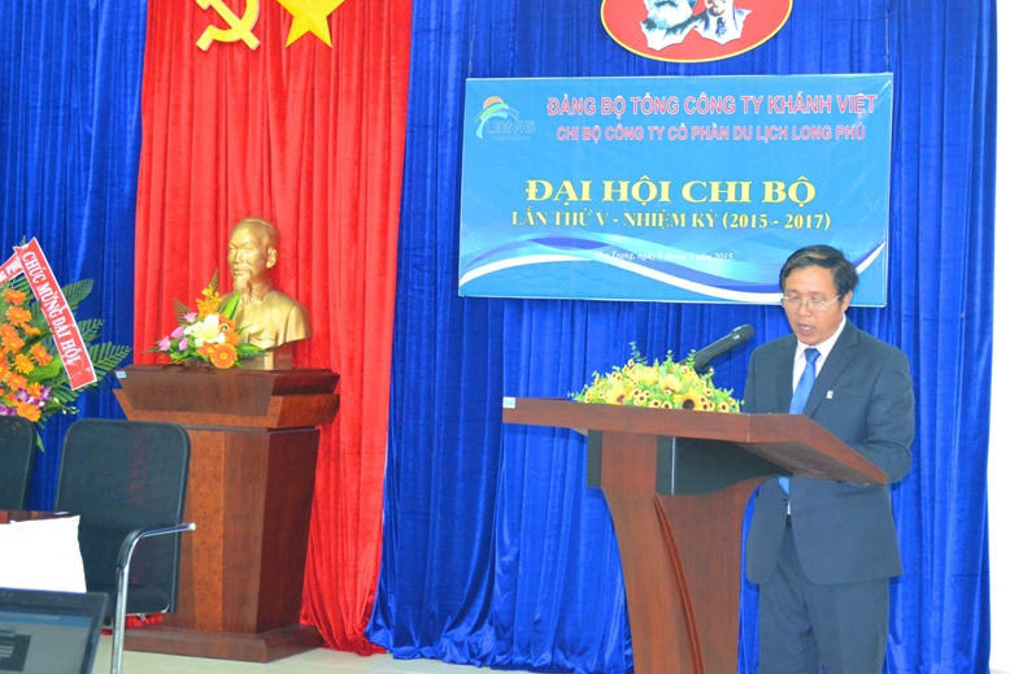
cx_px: 540
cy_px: 236
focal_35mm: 75
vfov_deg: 18.1
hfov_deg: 27.0
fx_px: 2104
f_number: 5
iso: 2200
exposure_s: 1/60
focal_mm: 38
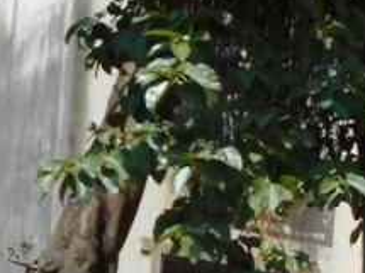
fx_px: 2213
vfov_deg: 6.7
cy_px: 641
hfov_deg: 8.6
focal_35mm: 210
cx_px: 852
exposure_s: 1/500
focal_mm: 7.7
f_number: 4.2
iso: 80
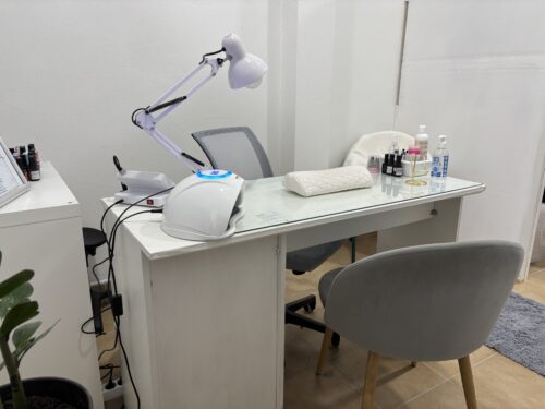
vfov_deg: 53.1
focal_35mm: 26
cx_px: 272
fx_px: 409
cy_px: 204
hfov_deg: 67.3
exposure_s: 1/50
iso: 100
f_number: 1.6
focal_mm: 5.96
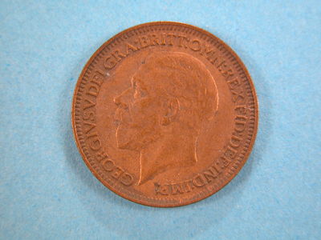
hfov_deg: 19.6
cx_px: 160
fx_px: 927
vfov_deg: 14.8
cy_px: 120
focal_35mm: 100
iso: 100
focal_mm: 25.4
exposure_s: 1/42.4
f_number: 3.6
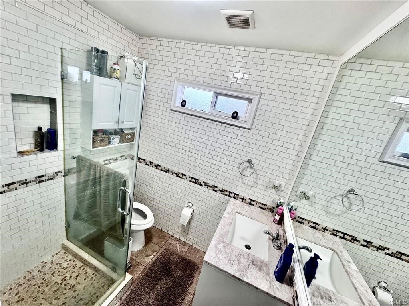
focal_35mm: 14
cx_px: 204
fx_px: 165
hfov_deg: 102.1
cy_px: 153
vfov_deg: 85.7
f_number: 2.2
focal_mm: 2.22
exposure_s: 1/120
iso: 200
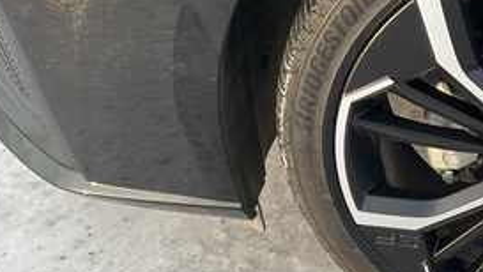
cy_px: 238
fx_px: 948
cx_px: 541
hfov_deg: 26.2
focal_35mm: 74
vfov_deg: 16.2
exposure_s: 1/133
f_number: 1.8
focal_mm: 3
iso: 16
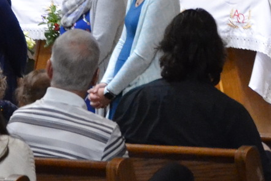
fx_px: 2817
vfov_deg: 3.7
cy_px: -45
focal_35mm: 374
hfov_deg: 5.4
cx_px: -291
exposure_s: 1/60
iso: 3200
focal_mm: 55
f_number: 4
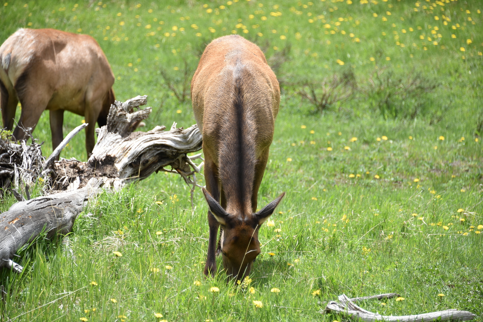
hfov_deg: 10.3
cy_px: 161
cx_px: 242
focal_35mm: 200
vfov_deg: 6.9
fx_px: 2684
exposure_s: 1/400
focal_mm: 200
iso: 180
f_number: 5.6
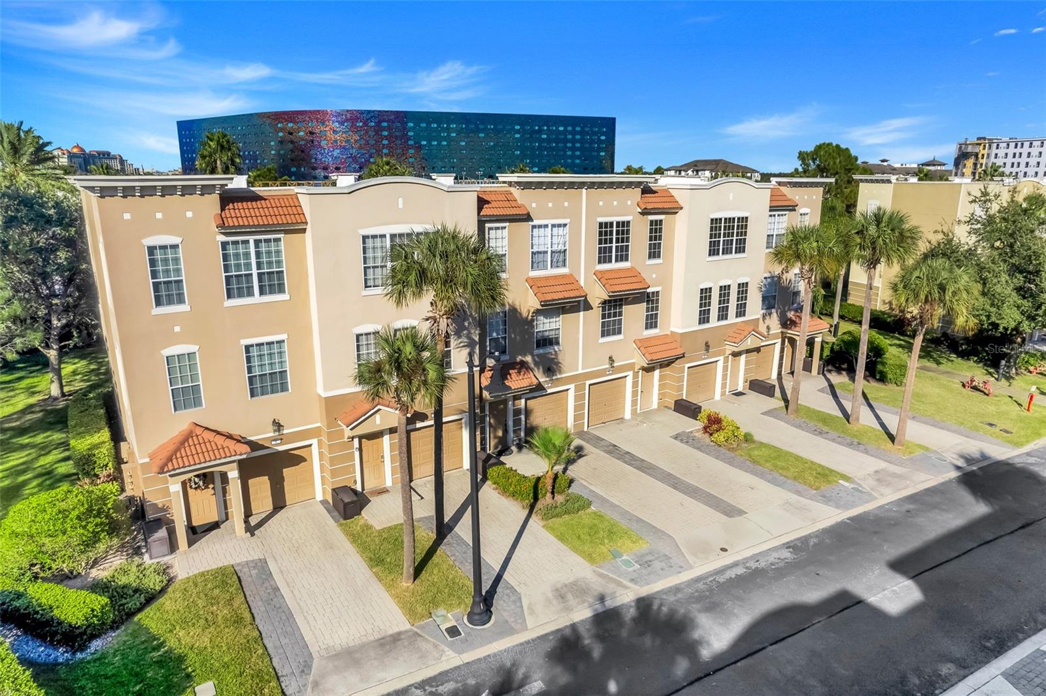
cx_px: 523
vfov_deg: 57.2
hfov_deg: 78.6
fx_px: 639
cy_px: 348
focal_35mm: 22
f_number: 2.8
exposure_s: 1/640
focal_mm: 8.38
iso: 130
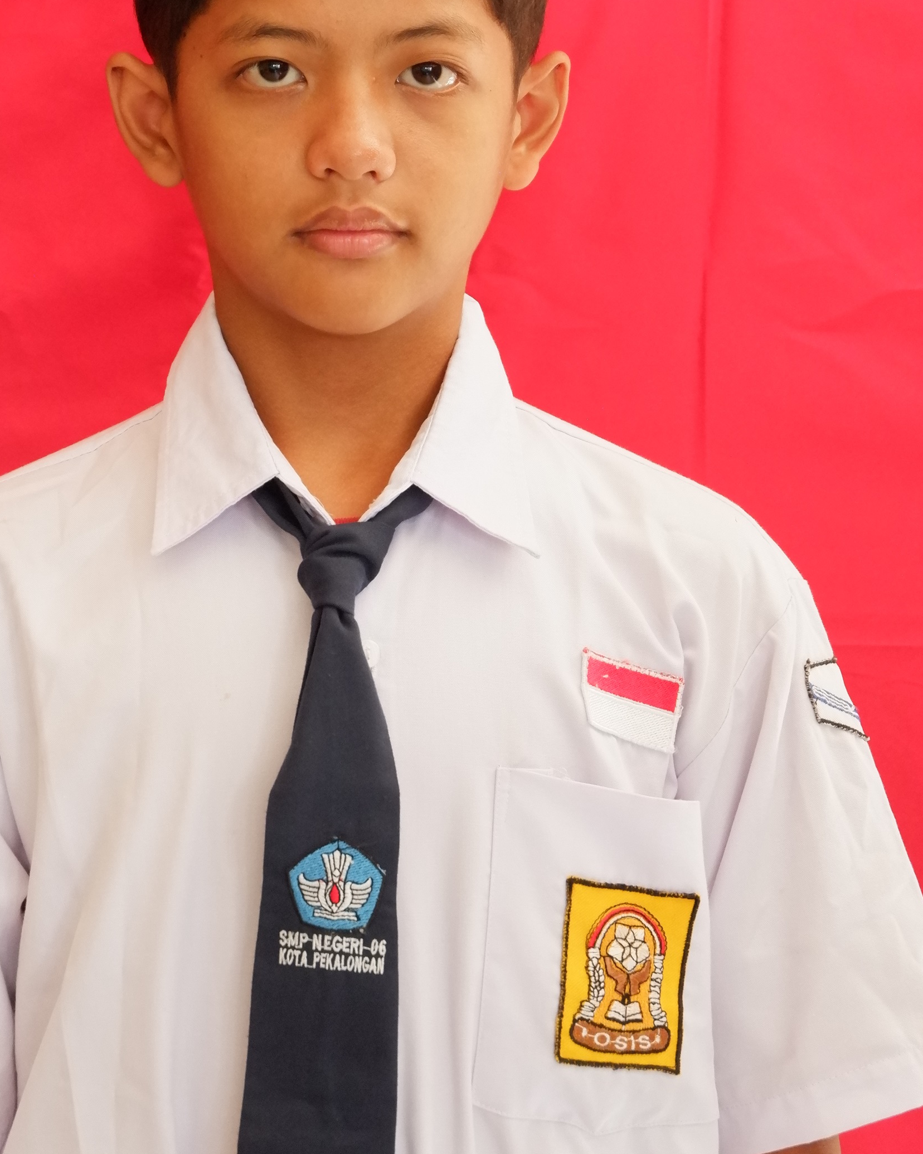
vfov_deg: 18.8
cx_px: 368
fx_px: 3483
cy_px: 392
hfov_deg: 15.1
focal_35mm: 102
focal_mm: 50
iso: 3200
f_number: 5.6
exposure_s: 1/45
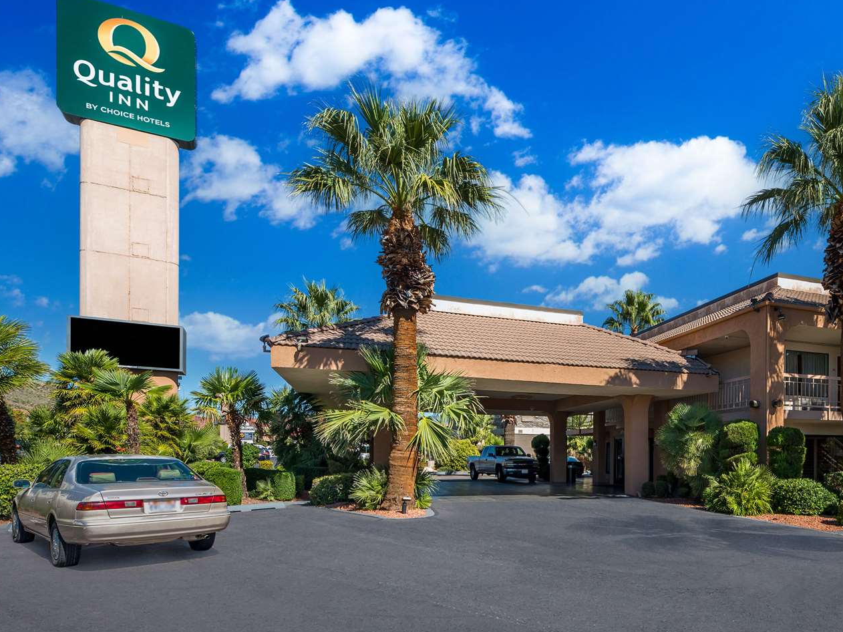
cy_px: 328
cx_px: 492
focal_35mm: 16
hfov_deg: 93.6
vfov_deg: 78.1
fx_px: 390
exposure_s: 1/125
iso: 100
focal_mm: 14
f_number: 8
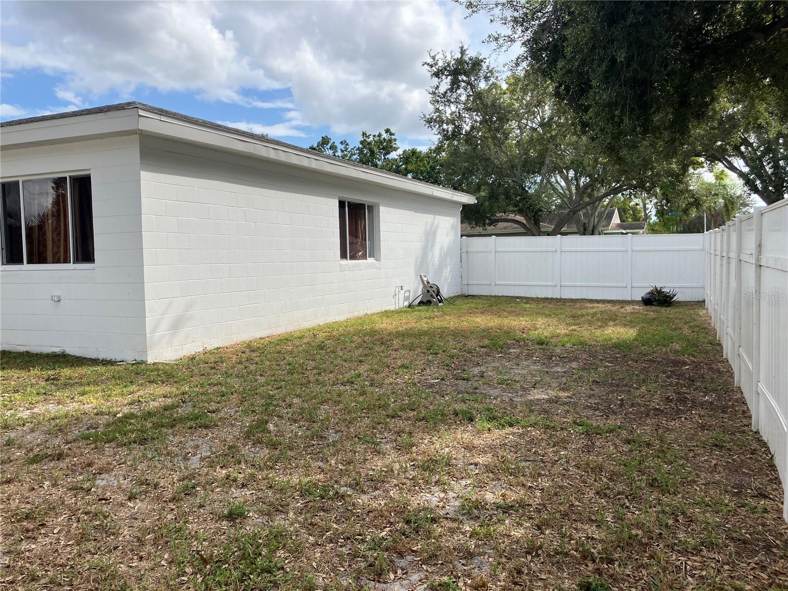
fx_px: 637
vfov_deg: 49.7
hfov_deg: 63.4
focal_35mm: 28
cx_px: 394
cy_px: 296
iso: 32
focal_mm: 3.99
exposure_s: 1/1567
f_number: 1.8
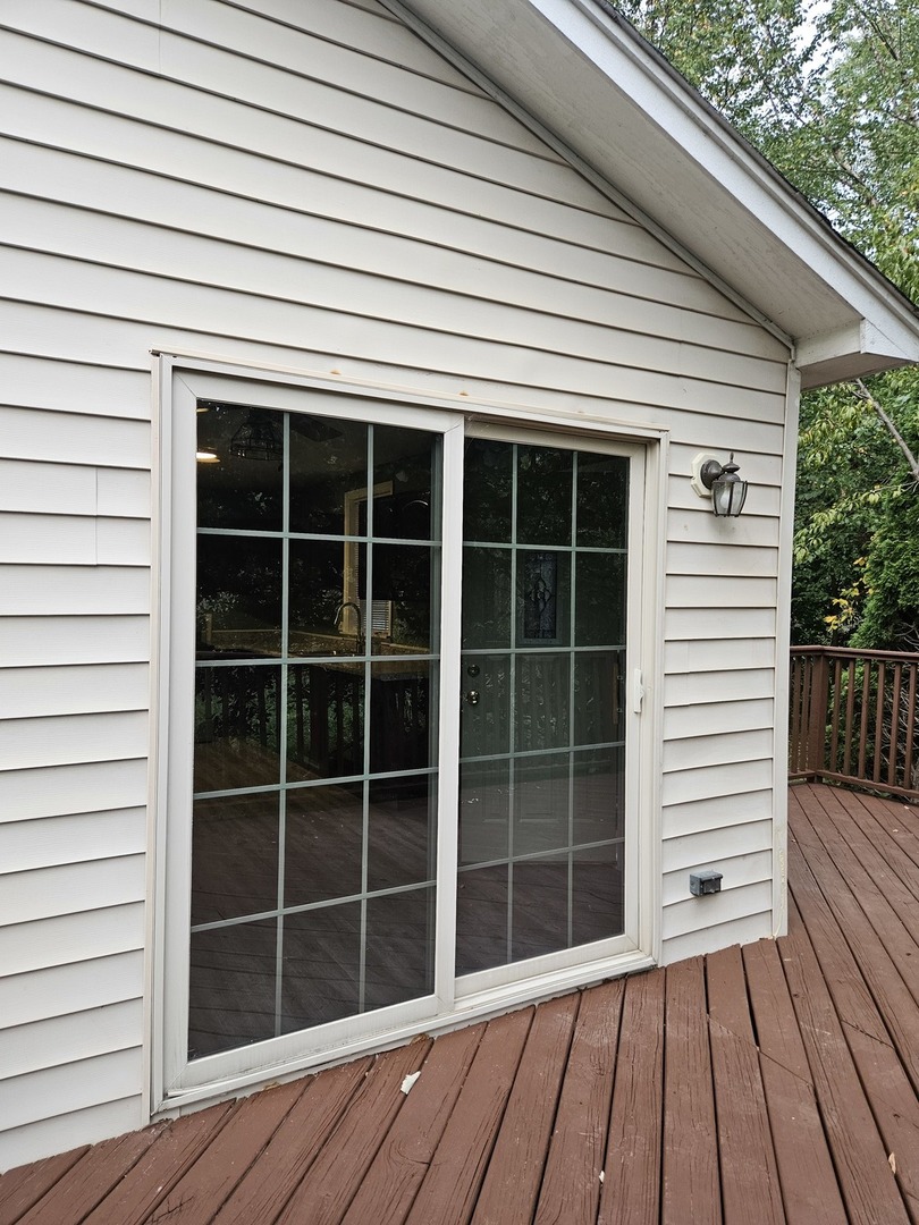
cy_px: 612
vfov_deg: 73.9
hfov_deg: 58.9
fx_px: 814
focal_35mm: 23
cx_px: 460
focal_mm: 5.4
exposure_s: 1/170
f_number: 1.8
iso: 250
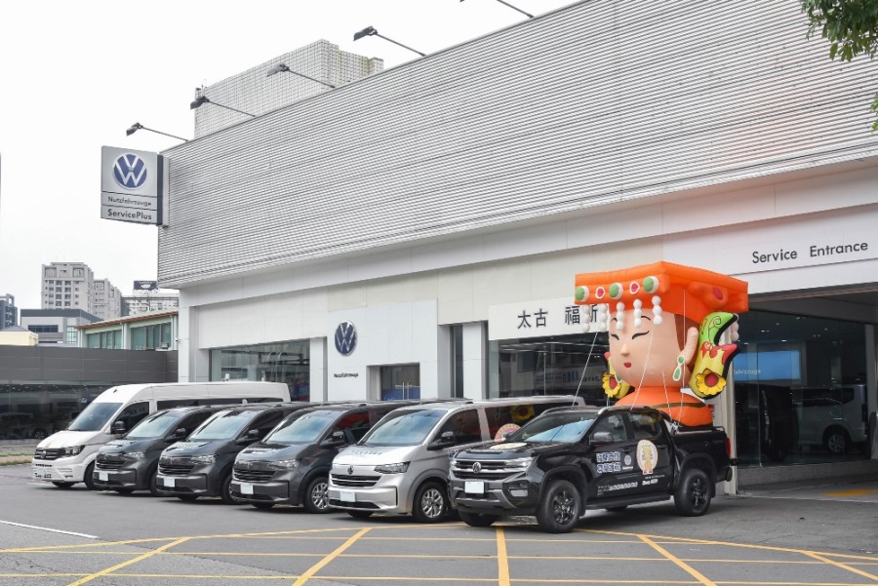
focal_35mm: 44
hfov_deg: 44.5
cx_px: 439
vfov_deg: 30.5
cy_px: 293
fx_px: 1074
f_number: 7.1
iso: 200
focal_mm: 44
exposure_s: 1/160
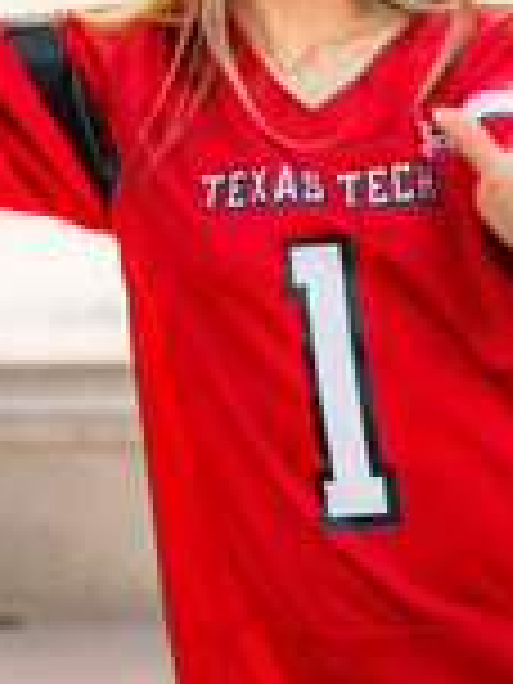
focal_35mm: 136
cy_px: 18
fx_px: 2687
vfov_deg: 14.3
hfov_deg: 10.9
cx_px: 295
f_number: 2.5
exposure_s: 1/400
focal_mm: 43
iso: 640
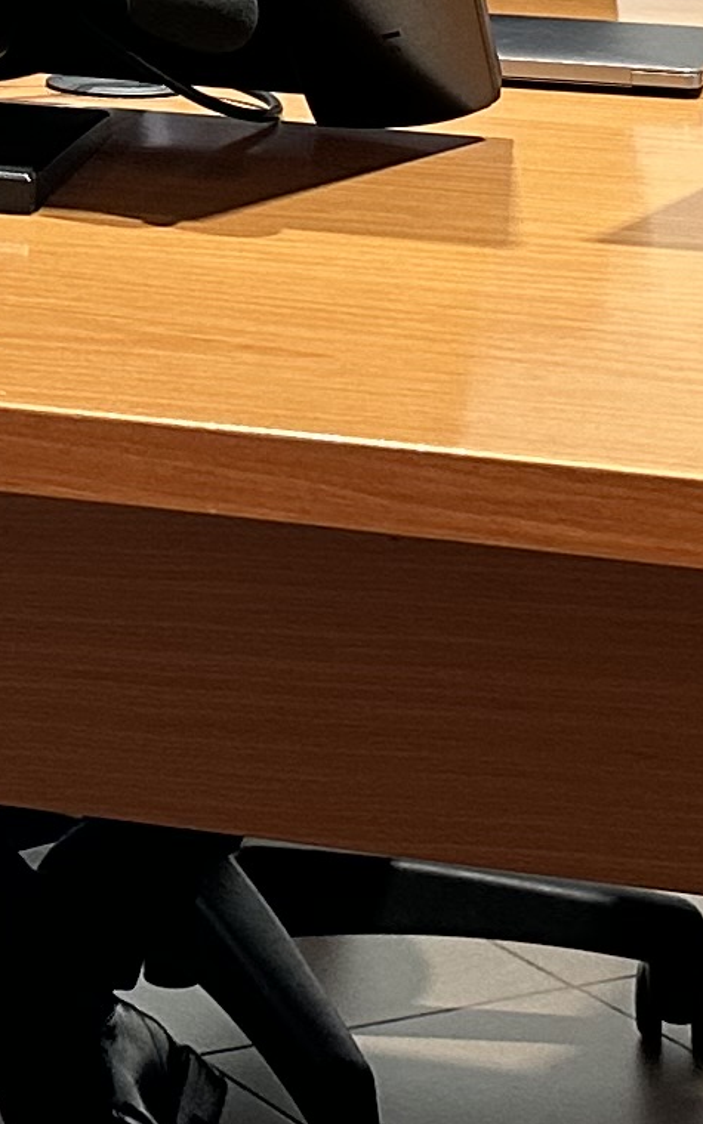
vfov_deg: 14.3
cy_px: -652
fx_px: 4138
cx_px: -184
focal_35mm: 135
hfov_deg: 9.6
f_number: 1.78
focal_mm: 6.86
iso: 160
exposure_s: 1/50
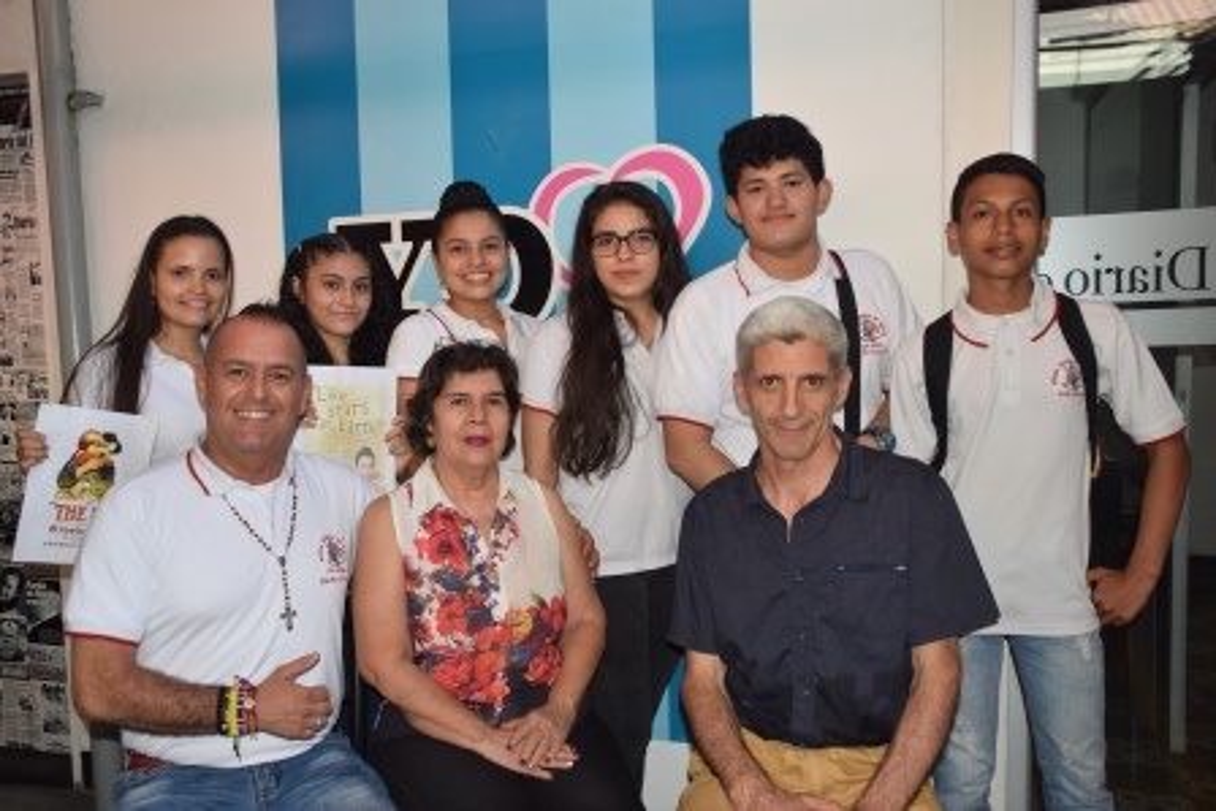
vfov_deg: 40.0
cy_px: 406
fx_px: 1115
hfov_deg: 57.2
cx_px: 608
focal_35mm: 33
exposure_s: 1/160
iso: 400
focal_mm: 22
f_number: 4.5
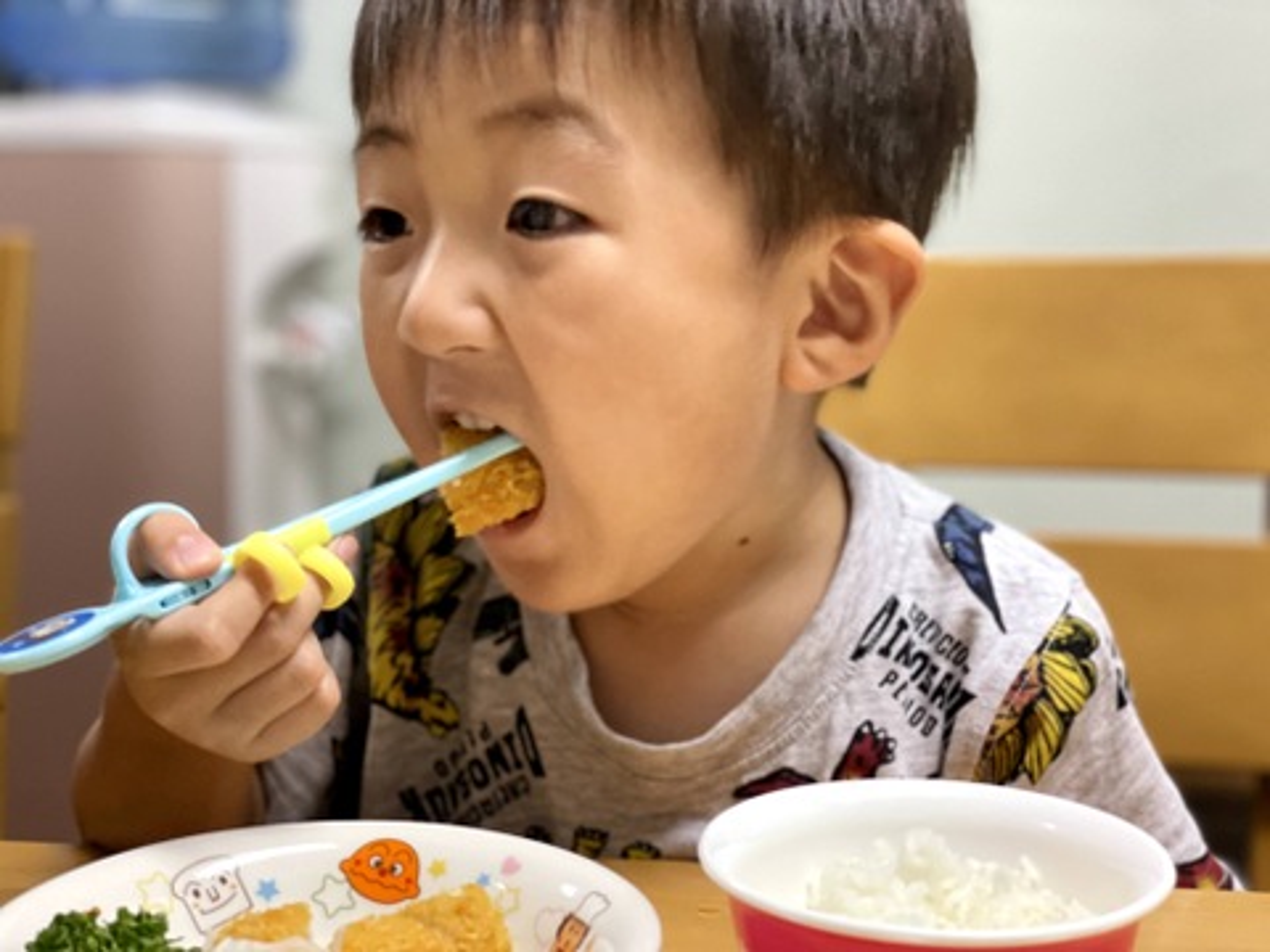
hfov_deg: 36.8
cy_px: 476
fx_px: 1908
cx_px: 635
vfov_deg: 28.0
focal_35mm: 52
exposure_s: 1/40
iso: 500
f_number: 2
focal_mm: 6
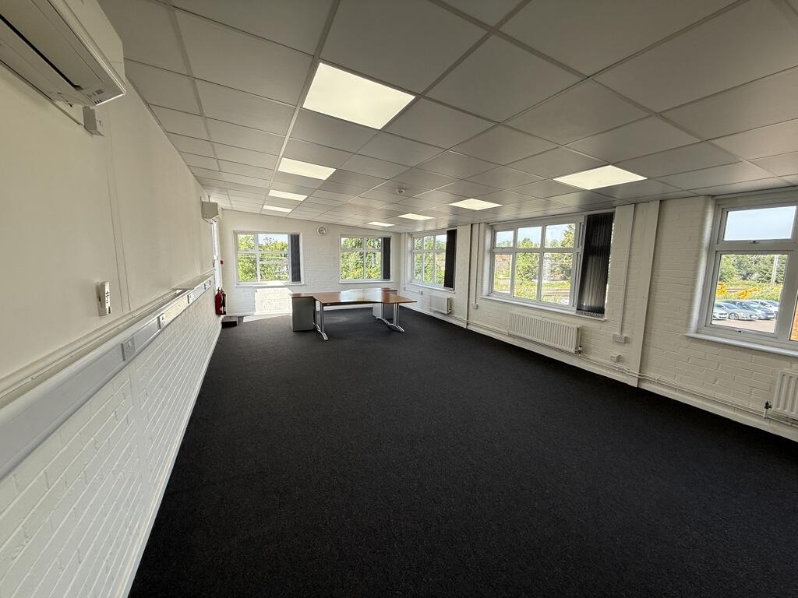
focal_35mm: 14
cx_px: 399
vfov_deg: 85.7
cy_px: 299
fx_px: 323
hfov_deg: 102.1
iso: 64
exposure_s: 1/288
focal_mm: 2.22
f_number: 2.2
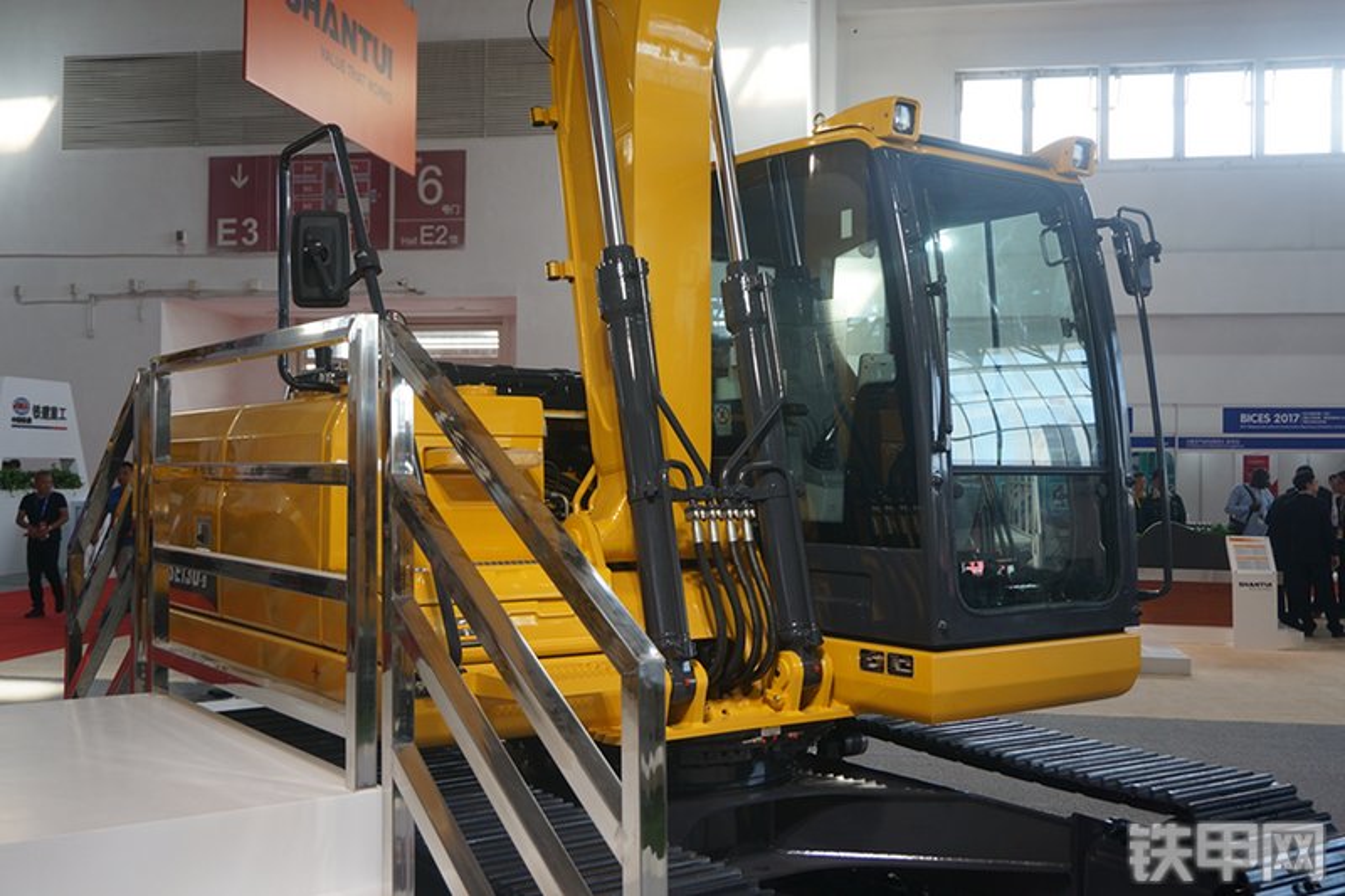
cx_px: 672
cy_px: 448
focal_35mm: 36
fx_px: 1345
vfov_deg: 36.9
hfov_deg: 53.1
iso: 200
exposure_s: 1/60
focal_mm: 24
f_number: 4.5
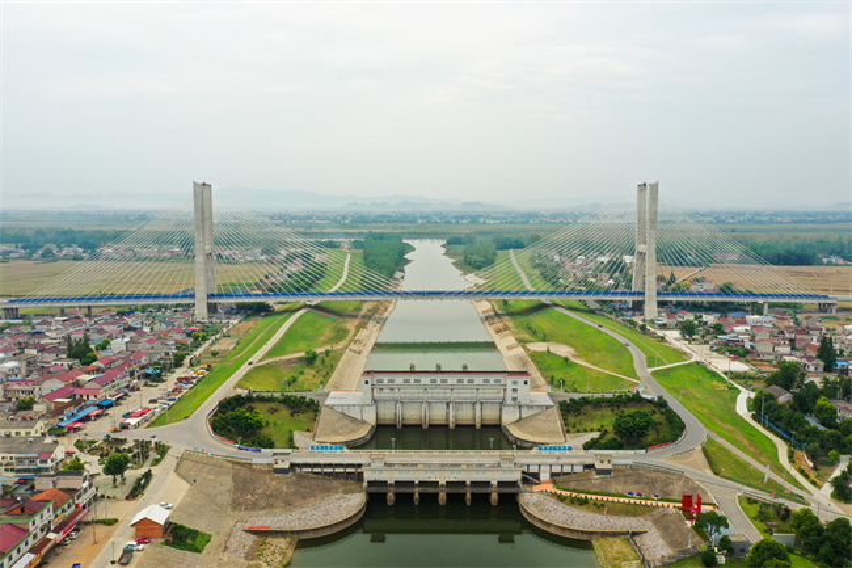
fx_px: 662
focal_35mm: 28
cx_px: 426
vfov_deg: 46.4
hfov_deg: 65.5
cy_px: 284
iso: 100
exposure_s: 1/100
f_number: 9
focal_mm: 10.26
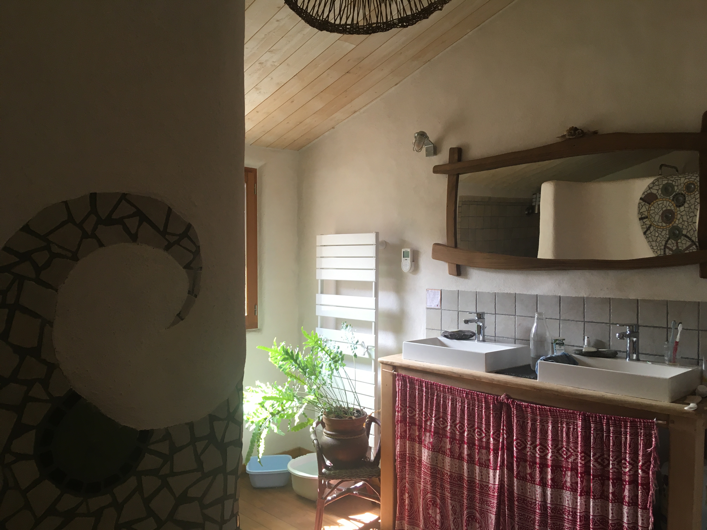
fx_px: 592
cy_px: 265
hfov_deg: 61.7
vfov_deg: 48.2
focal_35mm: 29
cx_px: 354
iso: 80
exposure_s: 1/33
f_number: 2.2
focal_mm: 4.15
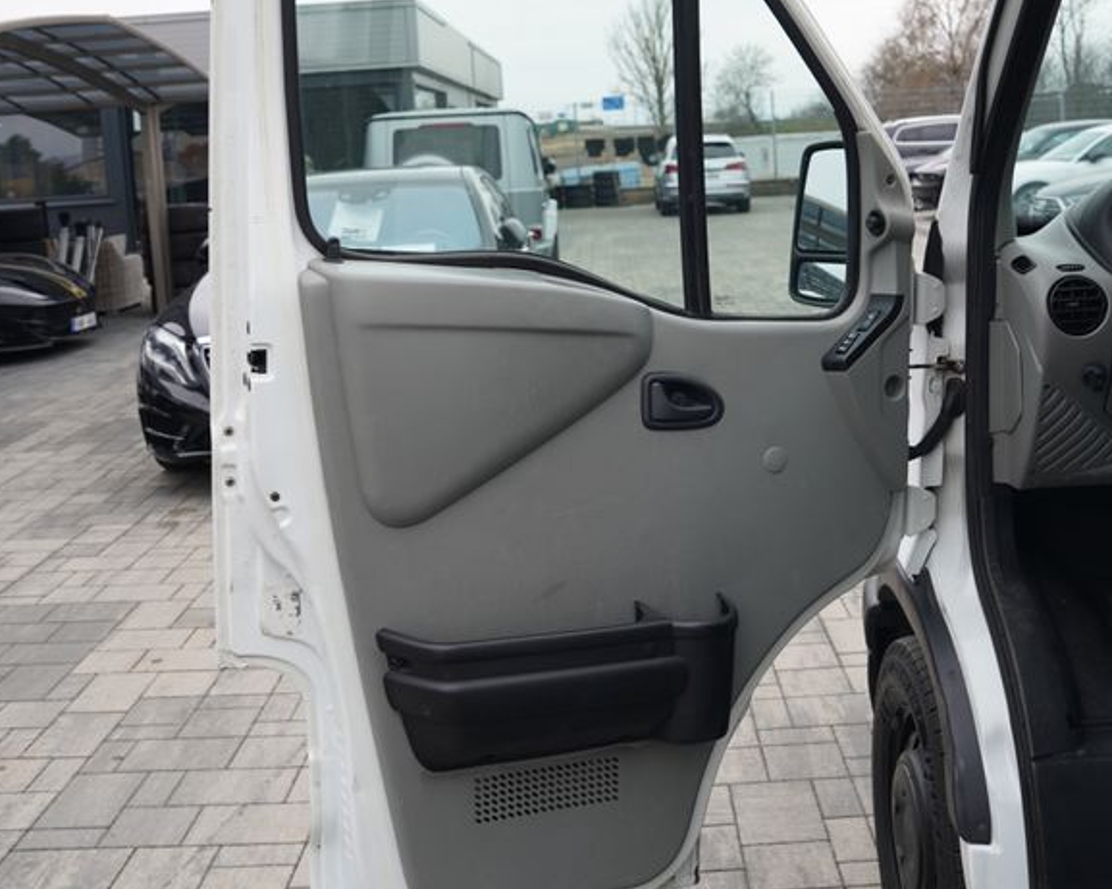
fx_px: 1316
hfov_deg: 45.7
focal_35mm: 40
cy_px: 313
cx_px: 619
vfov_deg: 37.0
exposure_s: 1/100
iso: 100
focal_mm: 24
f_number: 5
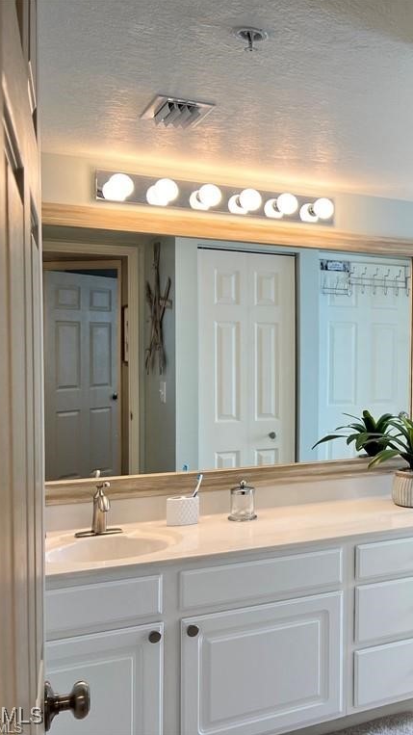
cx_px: 444
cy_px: 367
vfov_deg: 52.8
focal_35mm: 38
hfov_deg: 28.6
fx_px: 740
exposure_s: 1/163
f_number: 1.5
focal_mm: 5.7
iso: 64
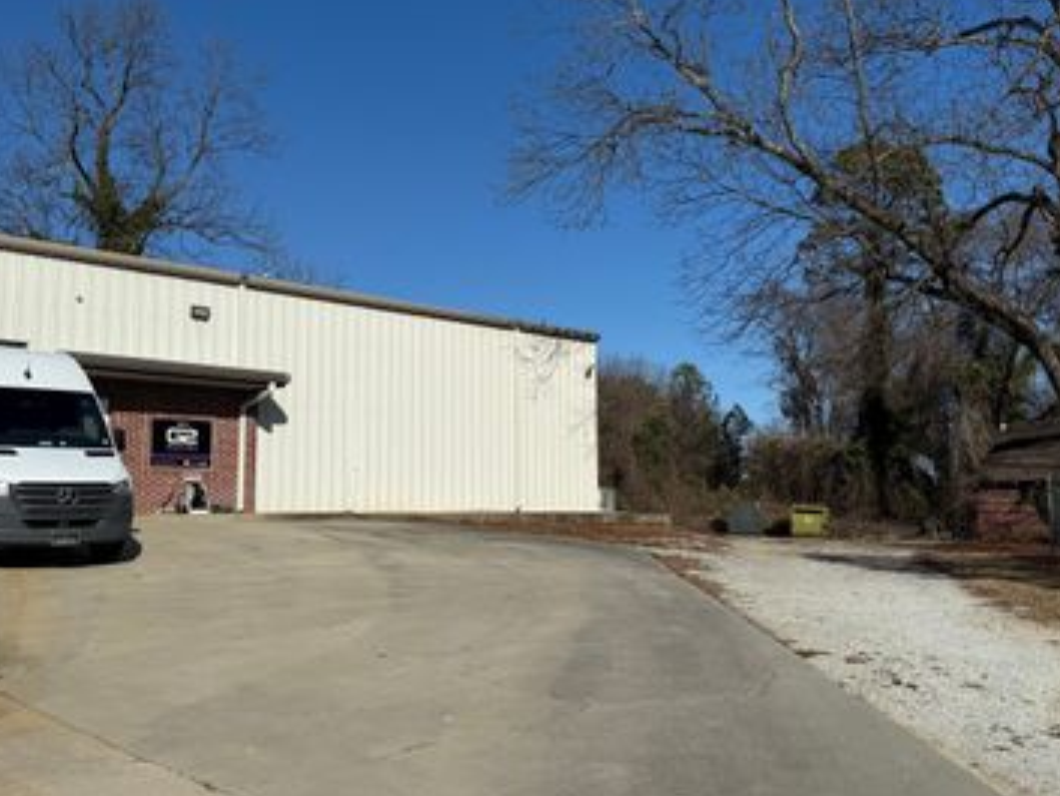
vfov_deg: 41.8
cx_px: 538
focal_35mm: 34
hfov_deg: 53.9
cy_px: 410
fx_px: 1041
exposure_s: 1/10309
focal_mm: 6.76
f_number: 1.78
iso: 80
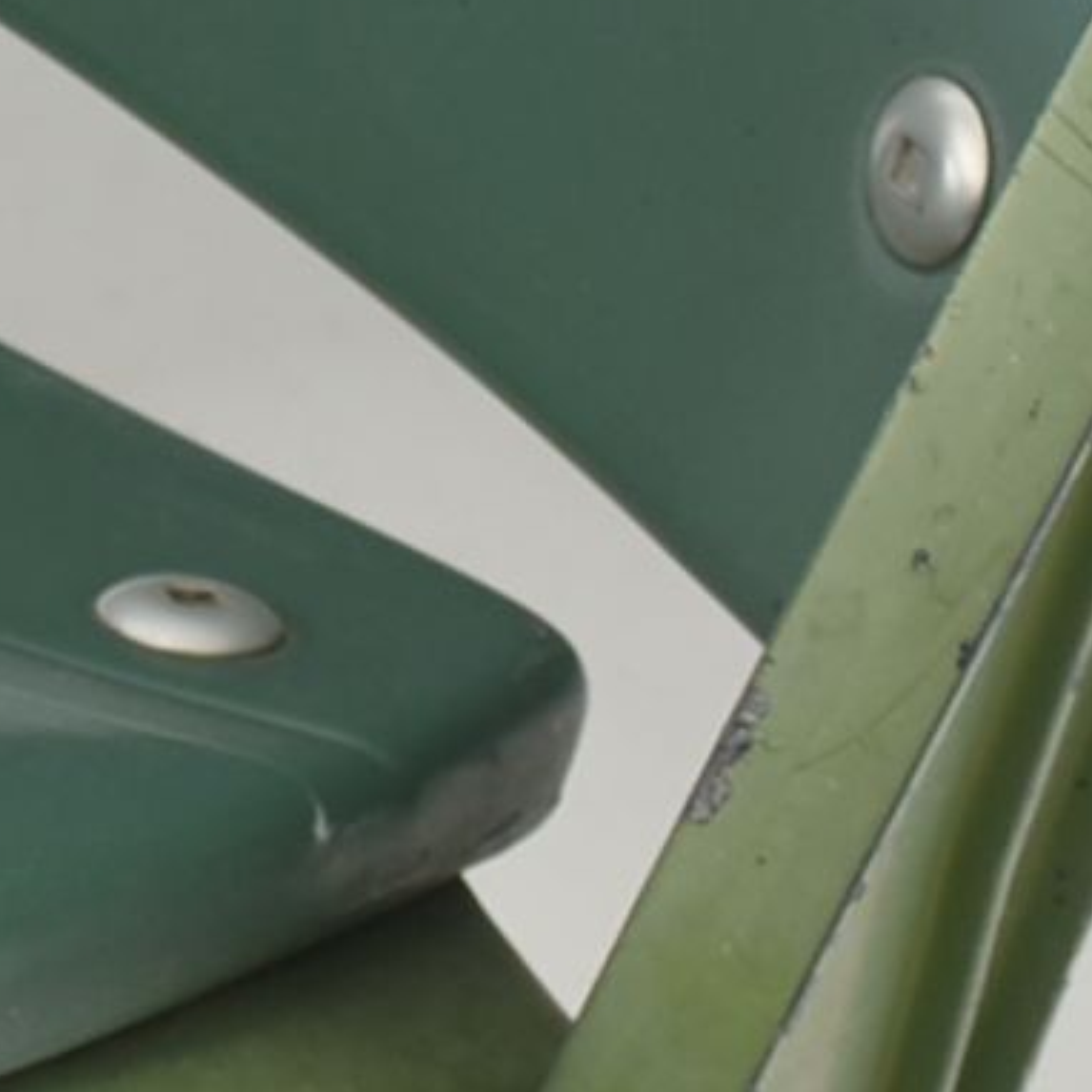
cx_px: -755
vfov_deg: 5.1
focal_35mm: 340
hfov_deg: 5.1
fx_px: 12135
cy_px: -1075
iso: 200
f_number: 7.1
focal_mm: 34
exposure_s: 1/125
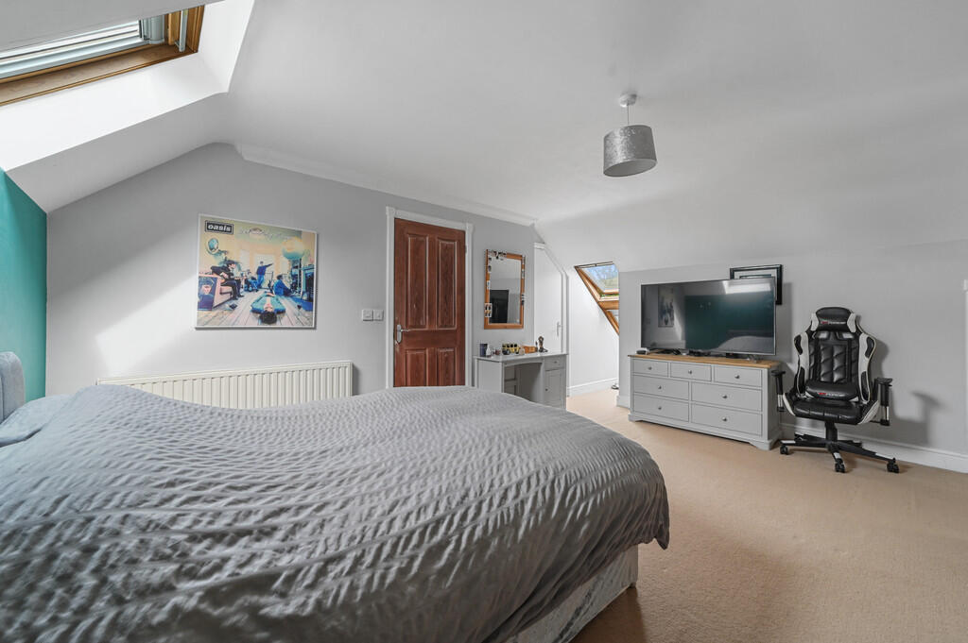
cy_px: 322
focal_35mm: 14
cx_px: 484
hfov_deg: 104.3
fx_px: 376
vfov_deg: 81.1
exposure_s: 1/5
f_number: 8
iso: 400
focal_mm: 14
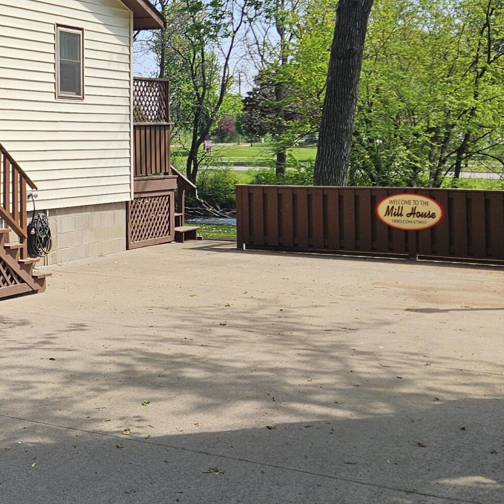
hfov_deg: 23.8
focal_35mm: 62
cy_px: 116
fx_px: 1021
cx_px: -184
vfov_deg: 27.3
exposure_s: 1/1513
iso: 25
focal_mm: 5.4
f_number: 1.8
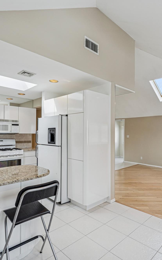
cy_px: 130
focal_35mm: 22
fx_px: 155
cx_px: 91
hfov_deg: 54.9
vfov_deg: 79.7
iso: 100
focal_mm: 14
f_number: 11
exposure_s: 1/4
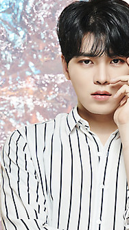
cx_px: 74
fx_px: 1030
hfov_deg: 7.2
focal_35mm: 169
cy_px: 118
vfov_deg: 12.7
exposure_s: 1/125
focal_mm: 135
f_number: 5.6
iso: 64
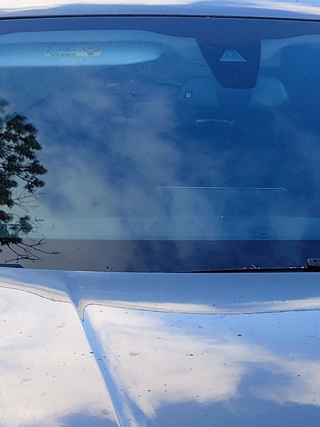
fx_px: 1381
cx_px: 340
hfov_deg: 13.0
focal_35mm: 112
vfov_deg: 17.1
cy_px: 457
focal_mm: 4.69
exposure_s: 1/144
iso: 50
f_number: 1.8
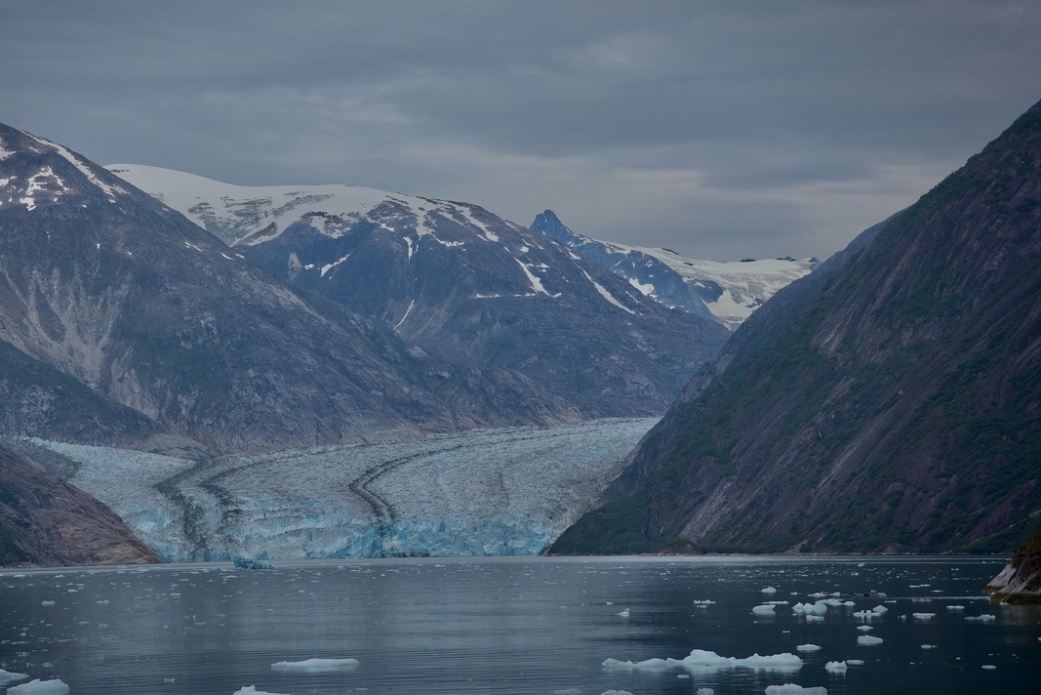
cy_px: 302
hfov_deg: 16.2
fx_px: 3644
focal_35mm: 126
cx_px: 428
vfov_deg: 10.9
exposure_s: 1/320
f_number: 9
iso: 100
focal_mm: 105
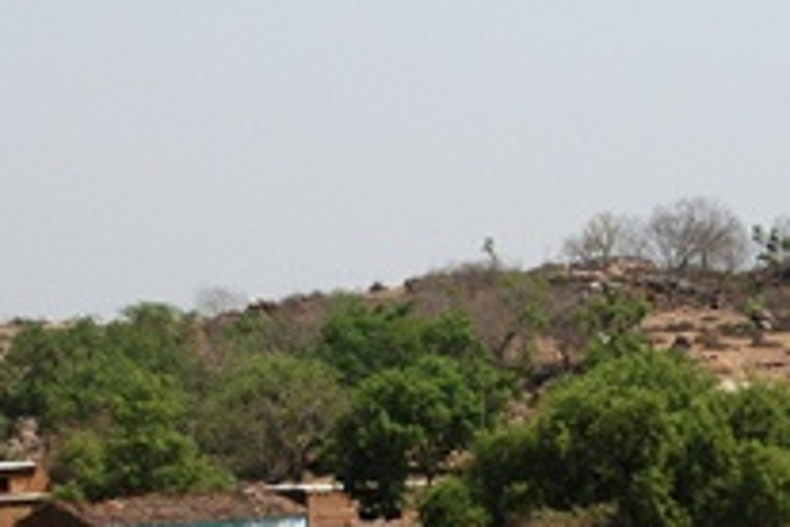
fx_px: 4893
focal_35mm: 223
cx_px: 698
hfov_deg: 9.2
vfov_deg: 6.1
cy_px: 496
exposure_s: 1/400
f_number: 11
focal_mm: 48
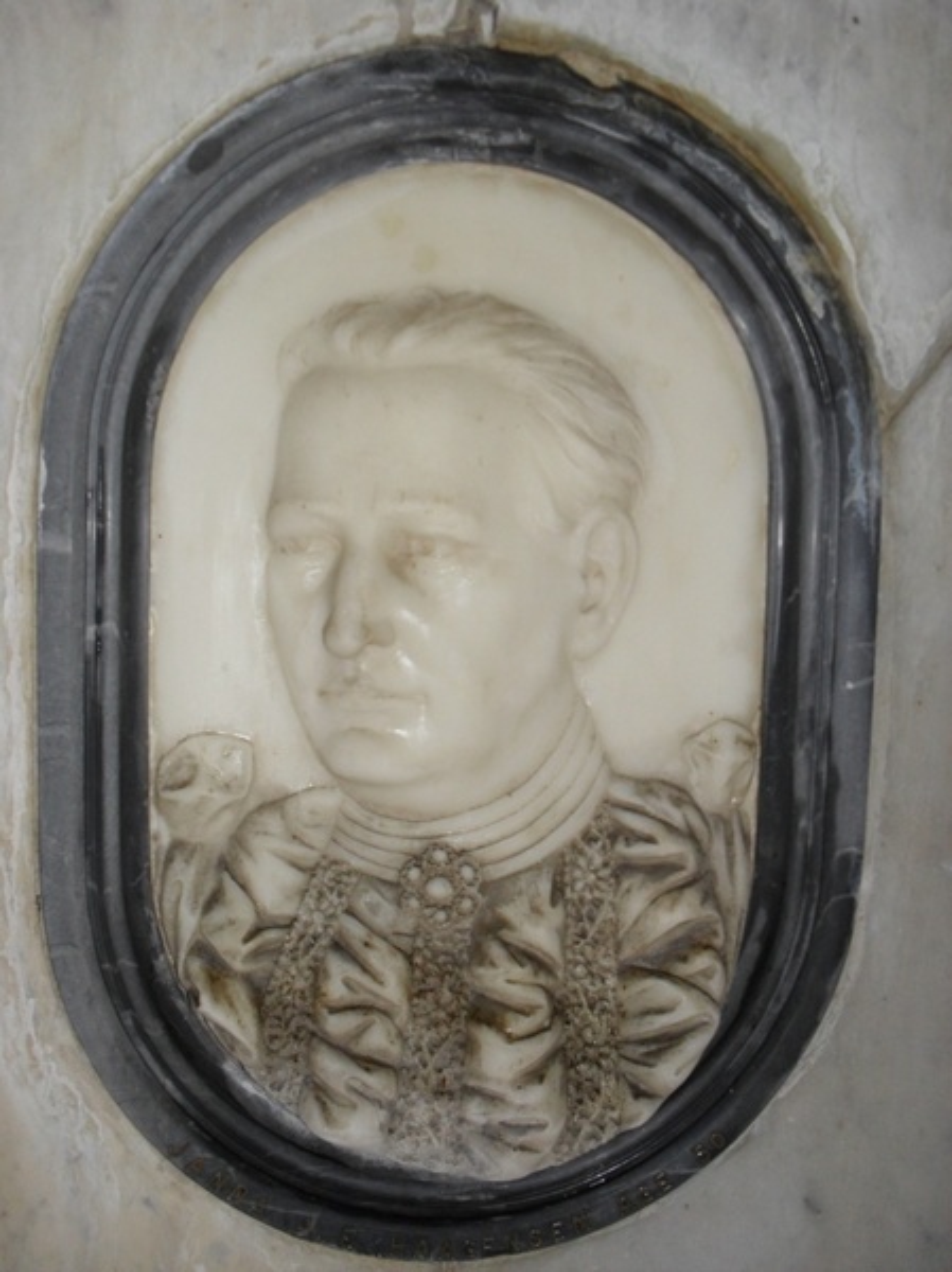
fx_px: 1285
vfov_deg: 52.7
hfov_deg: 40.6
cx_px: 476
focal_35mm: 35
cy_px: 636
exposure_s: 1/45
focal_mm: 6.3
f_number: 3.2
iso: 200
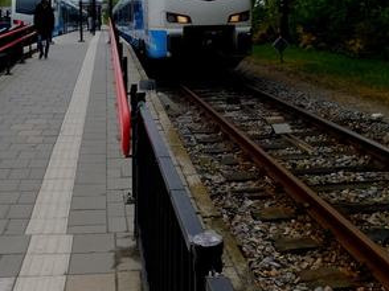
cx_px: 164
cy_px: 19
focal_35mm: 47
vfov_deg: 29.3
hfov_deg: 40.4
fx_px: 528
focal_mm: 4
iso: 125
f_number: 3
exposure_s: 1/1000
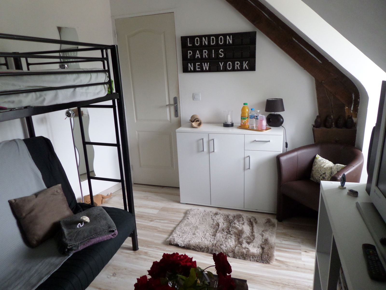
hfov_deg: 71.6
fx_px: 268
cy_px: 145
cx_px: 193
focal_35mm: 24
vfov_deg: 56.8
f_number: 3.1
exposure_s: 1/20
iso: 200
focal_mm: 4.3
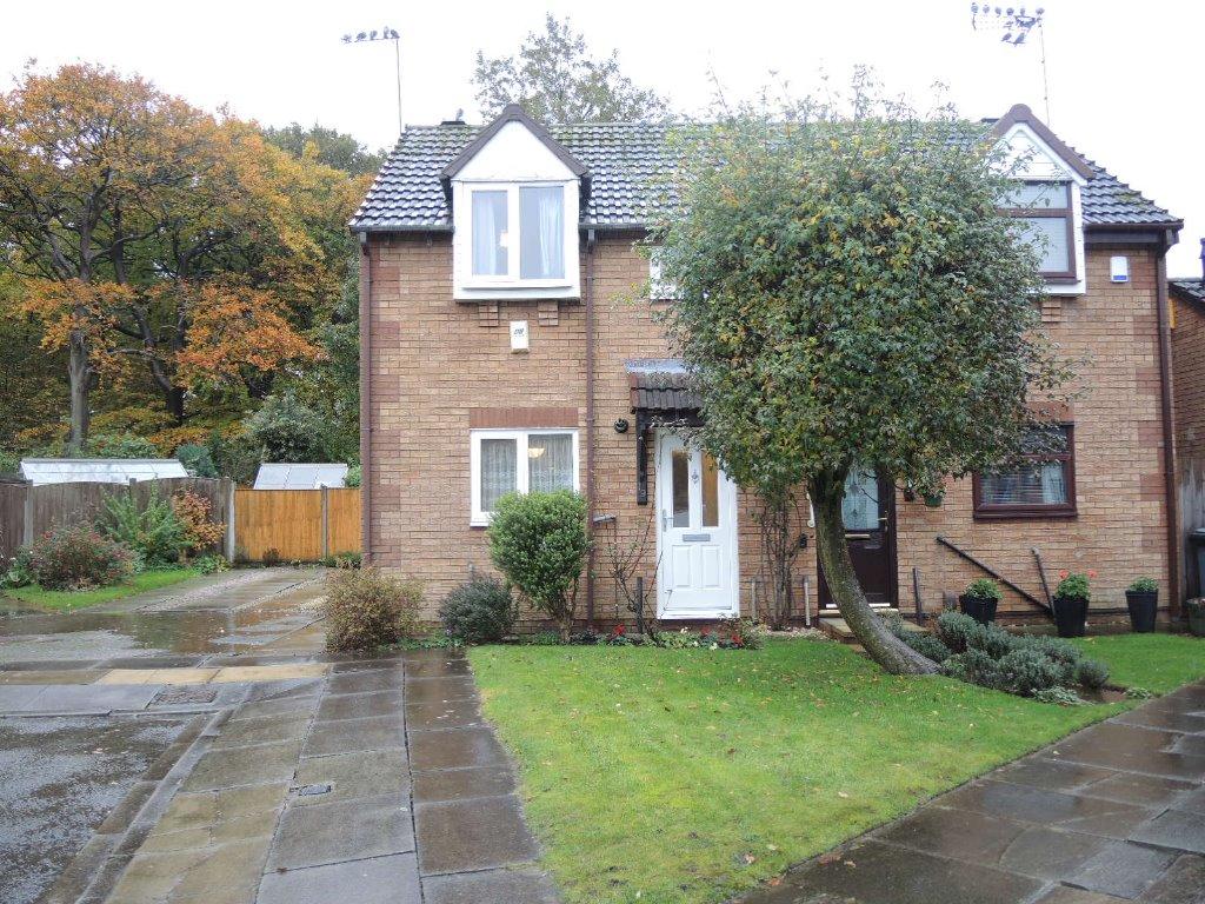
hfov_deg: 63.4
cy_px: 452
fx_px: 975
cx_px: 602
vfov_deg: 49.7
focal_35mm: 28
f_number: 2
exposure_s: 1/60
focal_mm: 6
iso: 80
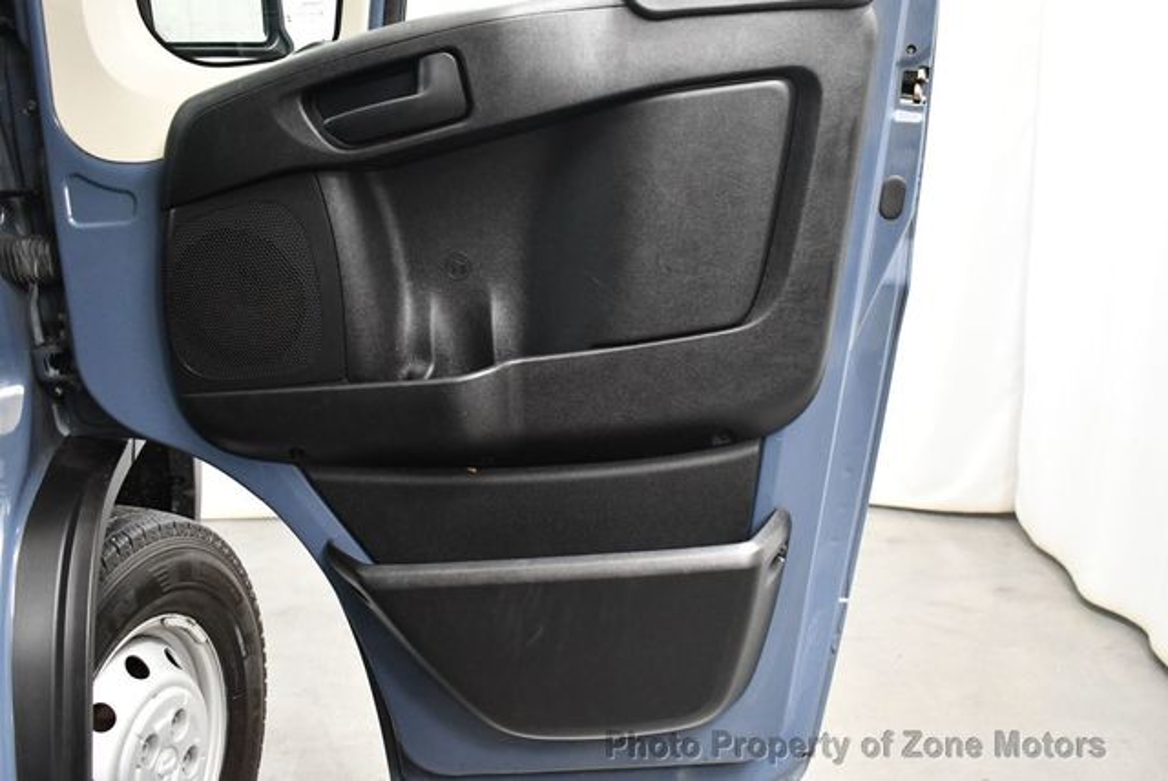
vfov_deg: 36.9
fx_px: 1169
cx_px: 584
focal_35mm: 36
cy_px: 390
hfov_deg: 53.1
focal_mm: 18
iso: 3200
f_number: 3.5
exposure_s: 1/60
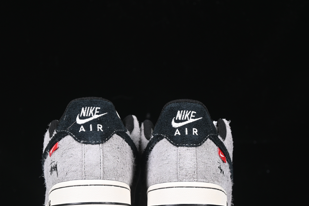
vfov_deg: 13.1
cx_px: 141
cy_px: 138
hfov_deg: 19.6
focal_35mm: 104
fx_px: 892
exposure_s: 1/60
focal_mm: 50
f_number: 6.3
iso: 160
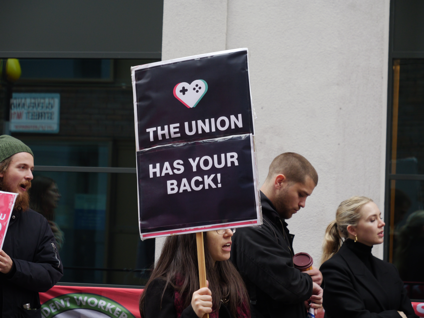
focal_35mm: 120
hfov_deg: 16.4
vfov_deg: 12.4
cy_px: 159
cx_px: 212
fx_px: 1470
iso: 1000
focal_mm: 60
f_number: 4
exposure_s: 1/100
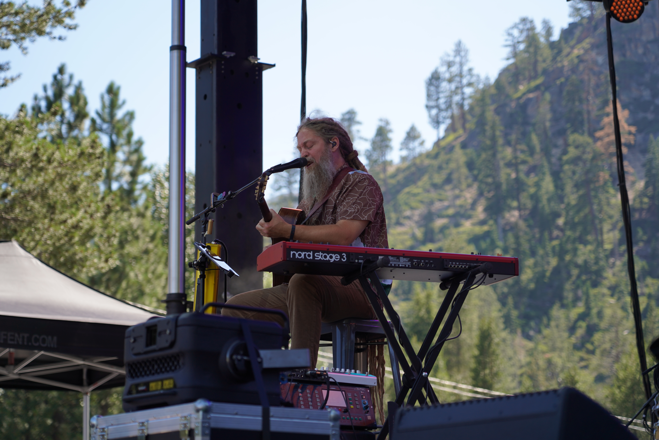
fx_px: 1922
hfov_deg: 19.5
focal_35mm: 105
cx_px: 330
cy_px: 220
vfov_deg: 13.0
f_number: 4.5
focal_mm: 105
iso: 100
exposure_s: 1/320
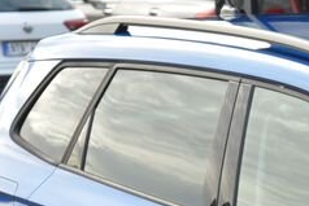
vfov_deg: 4.8
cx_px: 570
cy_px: 390
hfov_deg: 7.0
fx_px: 2439
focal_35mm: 284
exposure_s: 1/160
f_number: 6.3
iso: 500
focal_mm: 66
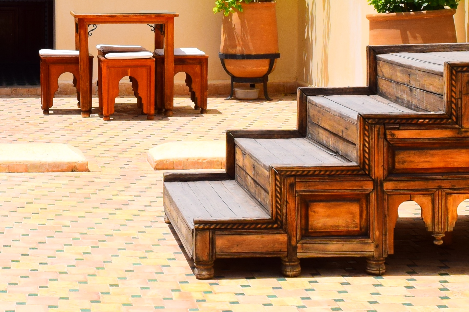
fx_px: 1225
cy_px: -33
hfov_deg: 21.2
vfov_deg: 14.2
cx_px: 41
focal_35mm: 94
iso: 200
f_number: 11
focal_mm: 20
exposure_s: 1/500
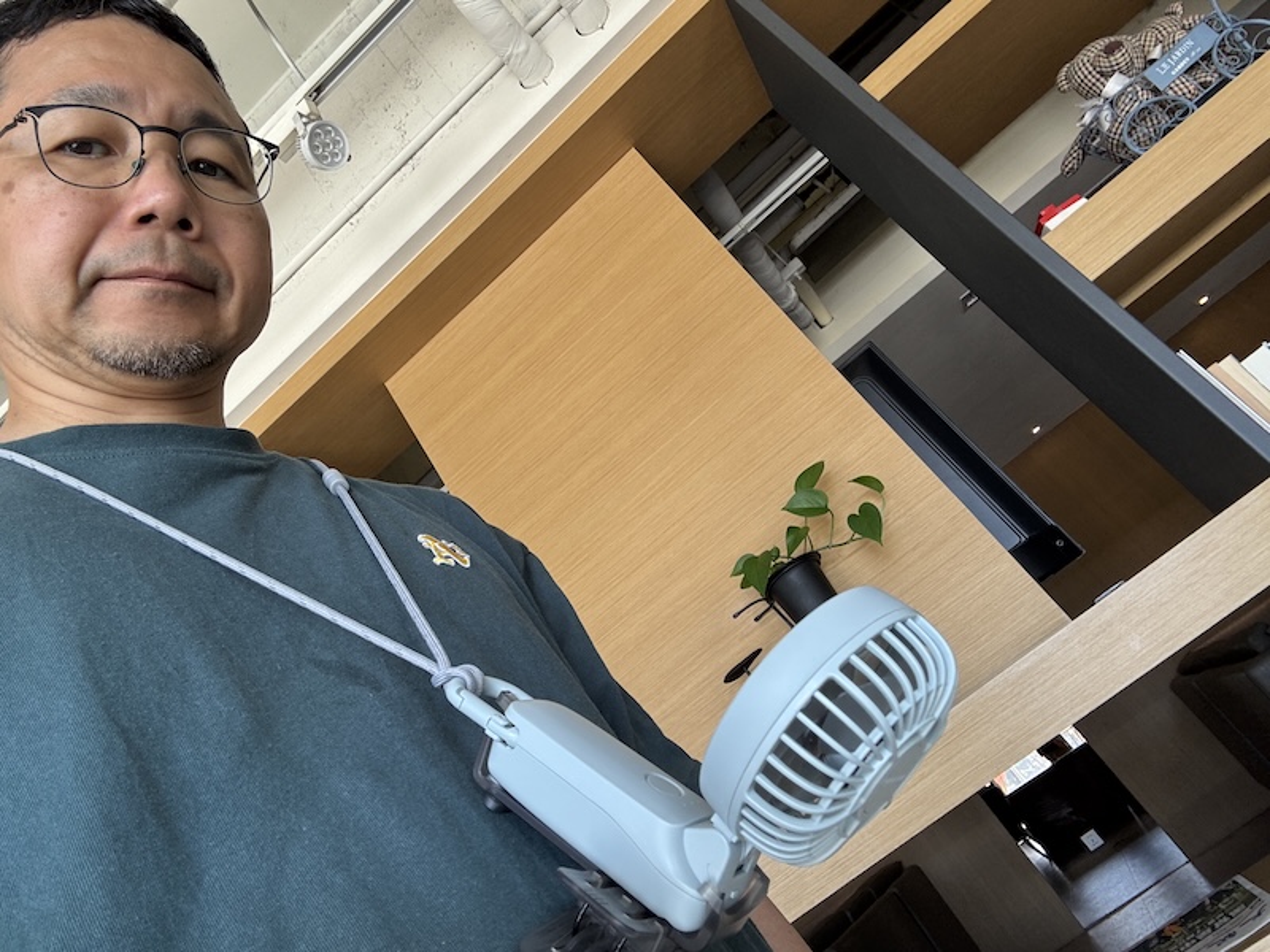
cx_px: 635
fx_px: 844
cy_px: 476
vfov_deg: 58.9
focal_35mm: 23
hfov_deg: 73.9
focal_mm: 2.69
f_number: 1.9
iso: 80
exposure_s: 1/103
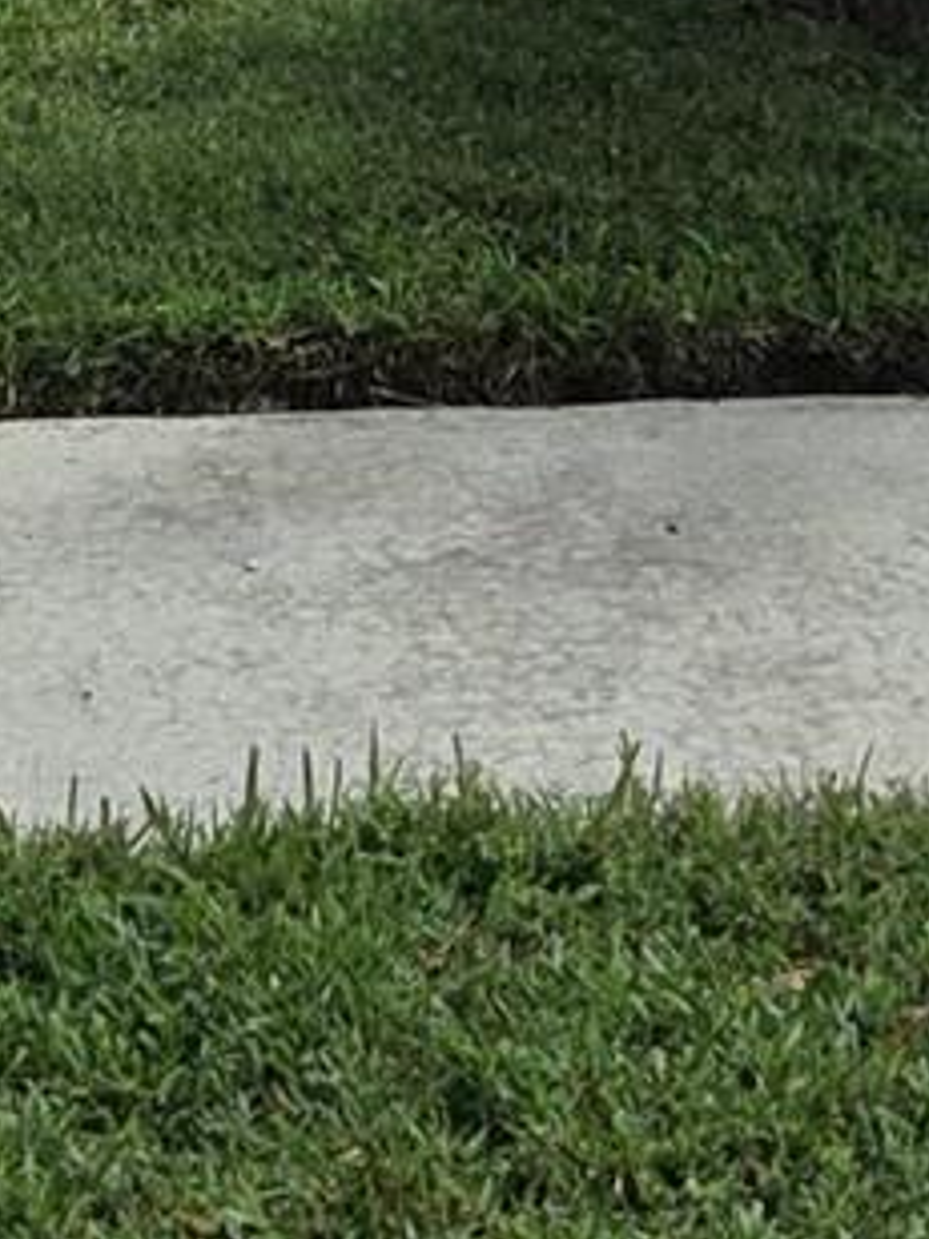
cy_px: -1203
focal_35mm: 153
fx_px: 5475
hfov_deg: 9.7
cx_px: 418
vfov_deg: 11.6
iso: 80
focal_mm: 5.4
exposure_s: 1/7075
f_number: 1.8
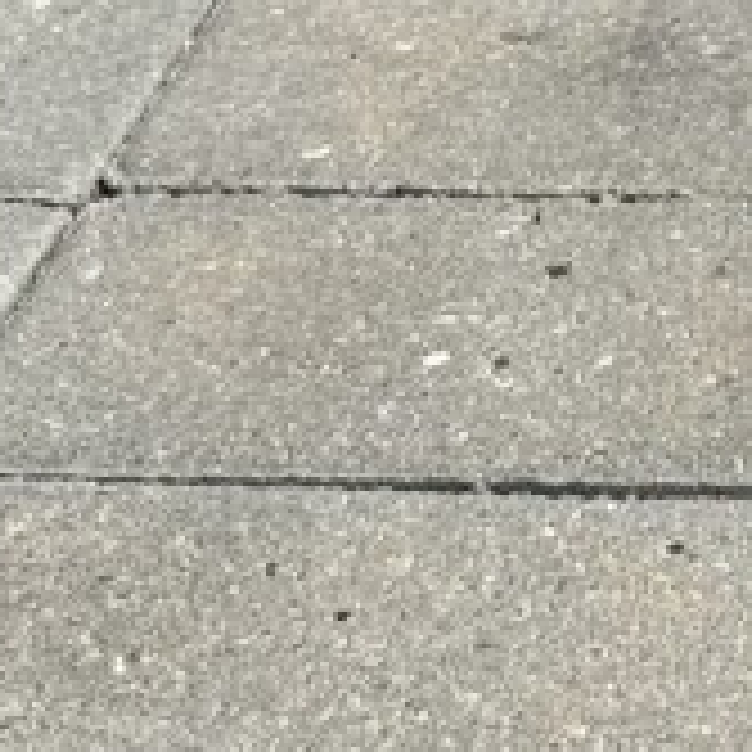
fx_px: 3195
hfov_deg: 12.7
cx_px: 1166
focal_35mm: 130
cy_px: -153
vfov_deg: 13.1
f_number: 1.78
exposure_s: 1/5848
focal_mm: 6.86
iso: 80
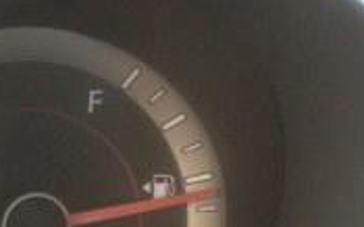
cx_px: -312
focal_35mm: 160
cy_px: 271
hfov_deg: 12.0
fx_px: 1586
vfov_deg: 8.1
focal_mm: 4.12
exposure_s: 1/24
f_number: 2.4
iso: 50
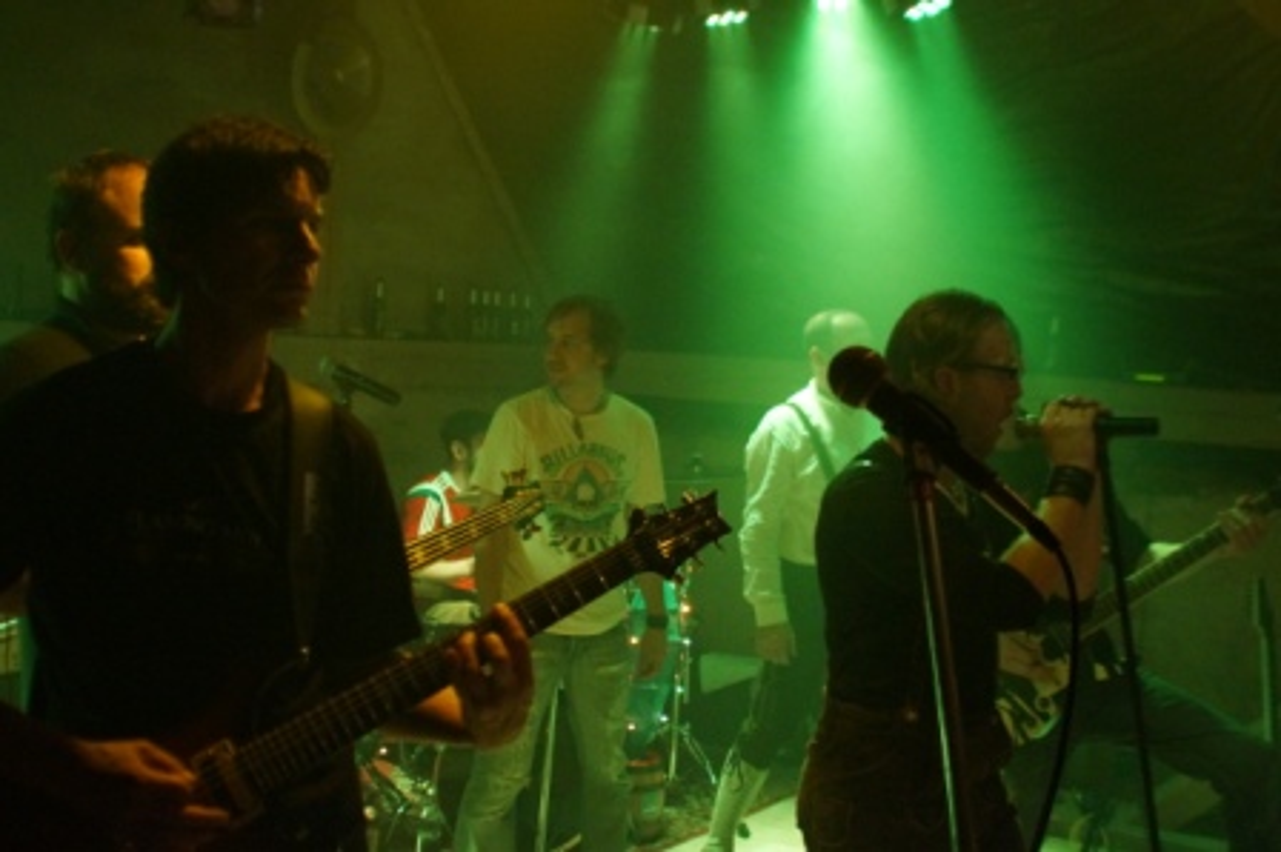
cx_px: 640
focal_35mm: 42
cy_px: 426
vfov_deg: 31.8
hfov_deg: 46.4
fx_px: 1493
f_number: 3.5
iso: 3200
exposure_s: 1/125
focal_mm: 28
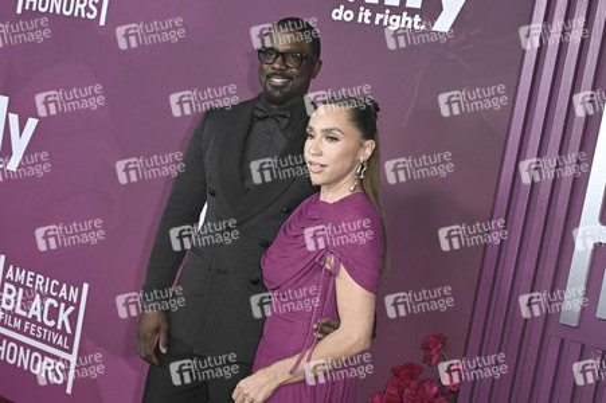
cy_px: 202
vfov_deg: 30.5
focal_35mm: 44
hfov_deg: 44.5
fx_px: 740
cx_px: 303
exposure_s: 1/320
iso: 2000
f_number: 5.6
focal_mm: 44
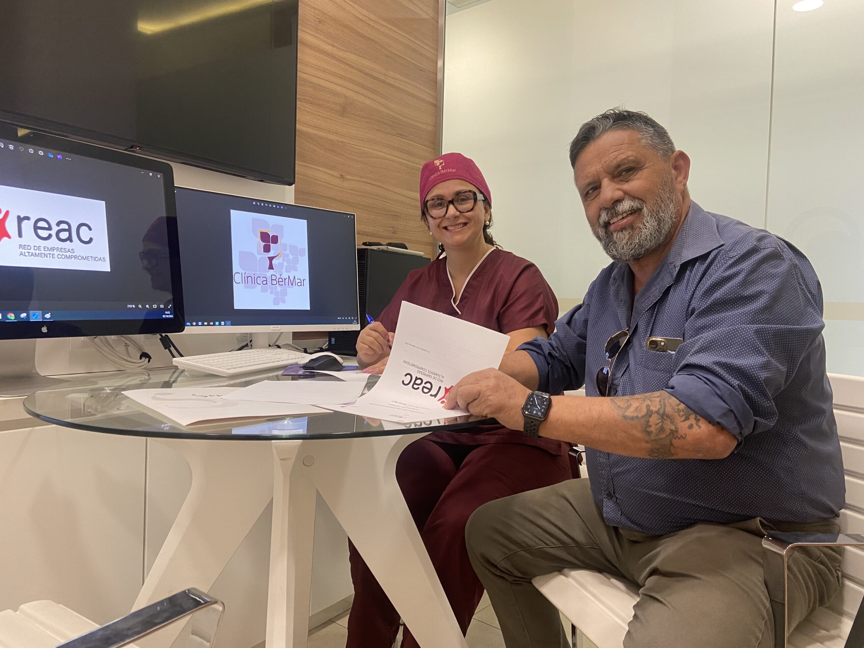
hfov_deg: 67.3
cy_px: 324
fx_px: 649
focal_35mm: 26
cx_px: 432
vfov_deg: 53.1
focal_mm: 4.25
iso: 125
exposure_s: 1/50
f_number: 1.8
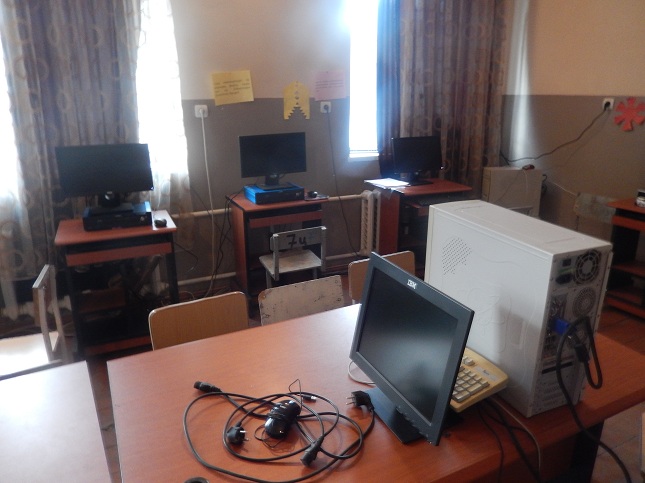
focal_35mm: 25
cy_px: 242
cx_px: 322
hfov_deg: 69.4
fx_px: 466
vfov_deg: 54.8
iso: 400
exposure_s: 1/10
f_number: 3.4
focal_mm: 4.5
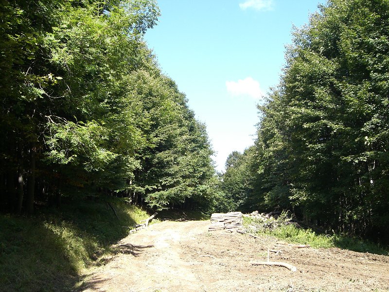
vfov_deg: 37.7
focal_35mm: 38
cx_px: 194
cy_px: 146
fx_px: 427
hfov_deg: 49.0
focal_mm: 6.3
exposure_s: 1/160
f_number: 4.4
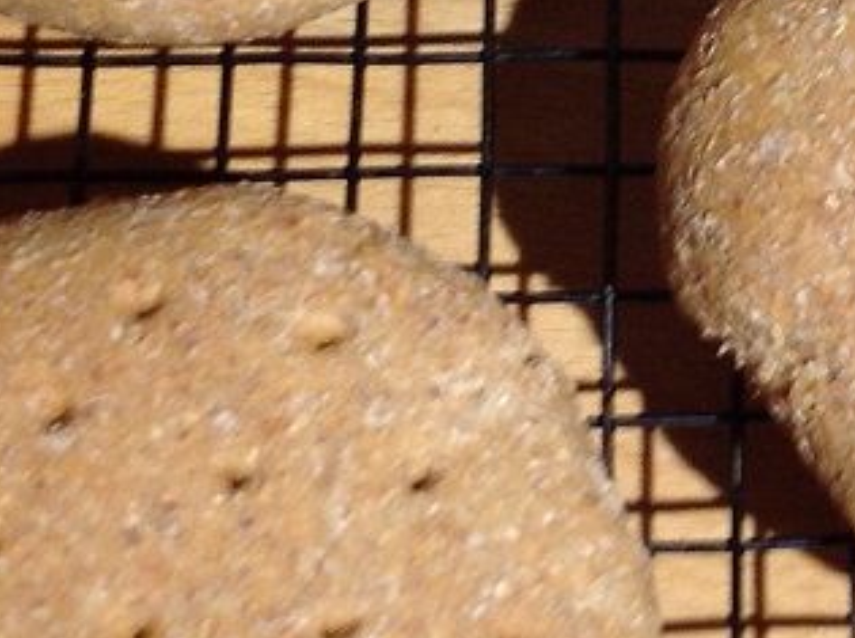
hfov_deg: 13.2
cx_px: 1173
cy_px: 65
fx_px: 3550
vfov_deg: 10.2
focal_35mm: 144
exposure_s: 1/15
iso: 64
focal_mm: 4.28
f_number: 2.4
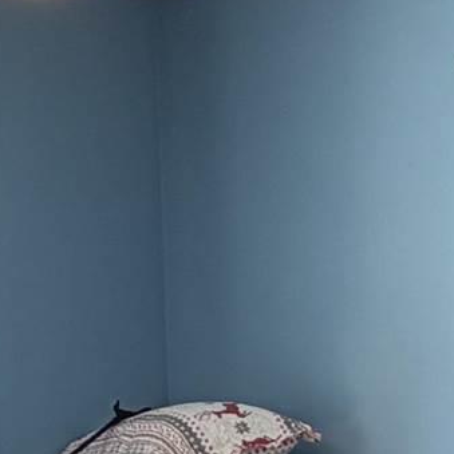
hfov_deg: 15.5
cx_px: 291
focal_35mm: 112
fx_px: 1662
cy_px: 759
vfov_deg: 14.1
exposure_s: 1/121
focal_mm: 2.22
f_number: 2.2
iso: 80
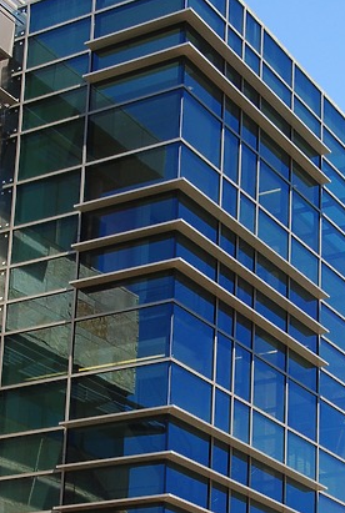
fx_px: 1316
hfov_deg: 14.9
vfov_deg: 21.7
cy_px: 438
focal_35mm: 92
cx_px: 176
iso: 200
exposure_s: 1/160
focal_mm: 28
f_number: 9
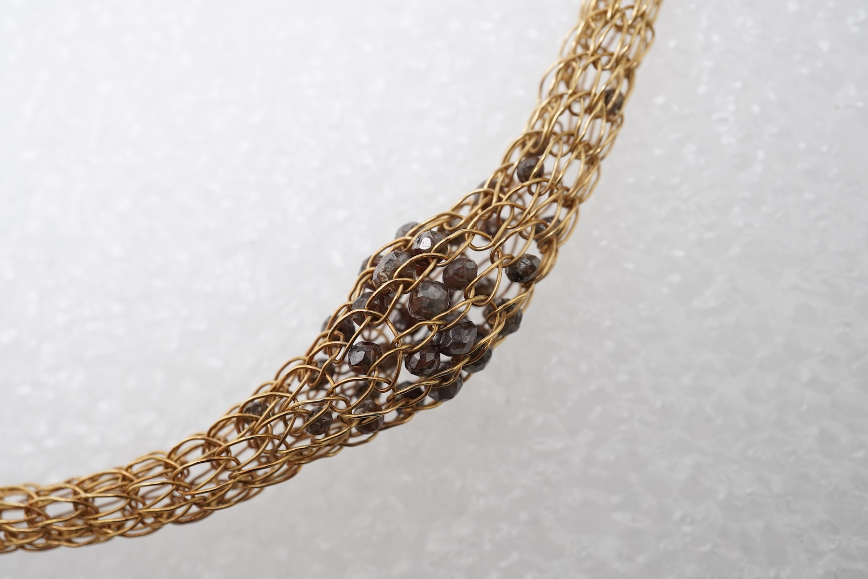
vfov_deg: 29.9
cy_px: 290
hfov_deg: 43.6
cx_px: 434
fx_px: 1085
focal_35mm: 45
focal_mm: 30
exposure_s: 1/125
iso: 400
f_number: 14
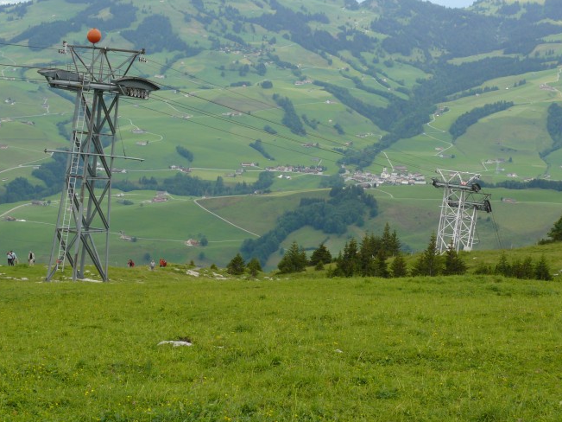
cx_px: 263
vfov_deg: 19.6
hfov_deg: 26.0
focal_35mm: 75
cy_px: 190
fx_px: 1217
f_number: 5.6
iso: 100
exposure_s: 1/250
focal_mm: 12.9
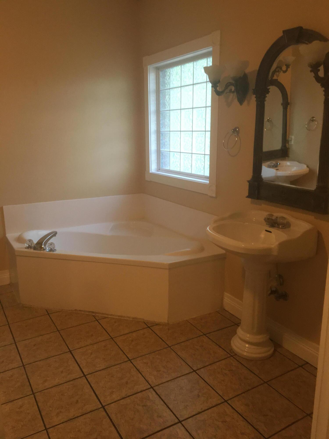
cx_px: 164
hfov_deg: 48.2
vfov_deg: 61.7
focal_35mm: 29
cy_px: 220
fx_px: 367
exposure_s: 1/30
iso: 160
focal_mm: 4.15
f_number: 2.2
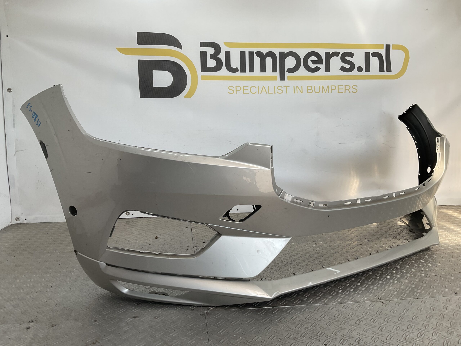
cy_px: 173
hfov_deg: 61.7
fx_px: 386
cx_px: 230
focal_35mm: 29
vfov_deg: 48.2
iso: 16
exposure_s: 1/302
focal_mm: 3
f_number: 1.8
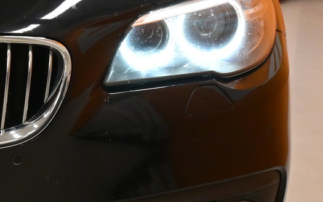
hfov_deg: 15.0
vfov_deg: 10.0
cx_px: -152
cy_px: 197
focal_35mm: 130
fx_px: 1142
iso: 1250
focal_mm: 27.5
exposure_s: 1/60
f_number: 9
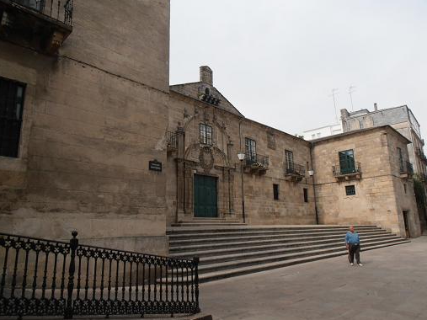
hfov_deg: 69.4
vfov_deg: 54.9
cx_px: 218
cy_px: 160
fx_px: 308
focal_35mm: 25
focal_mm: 4.2
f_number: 3
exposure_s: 1/1000
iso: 80
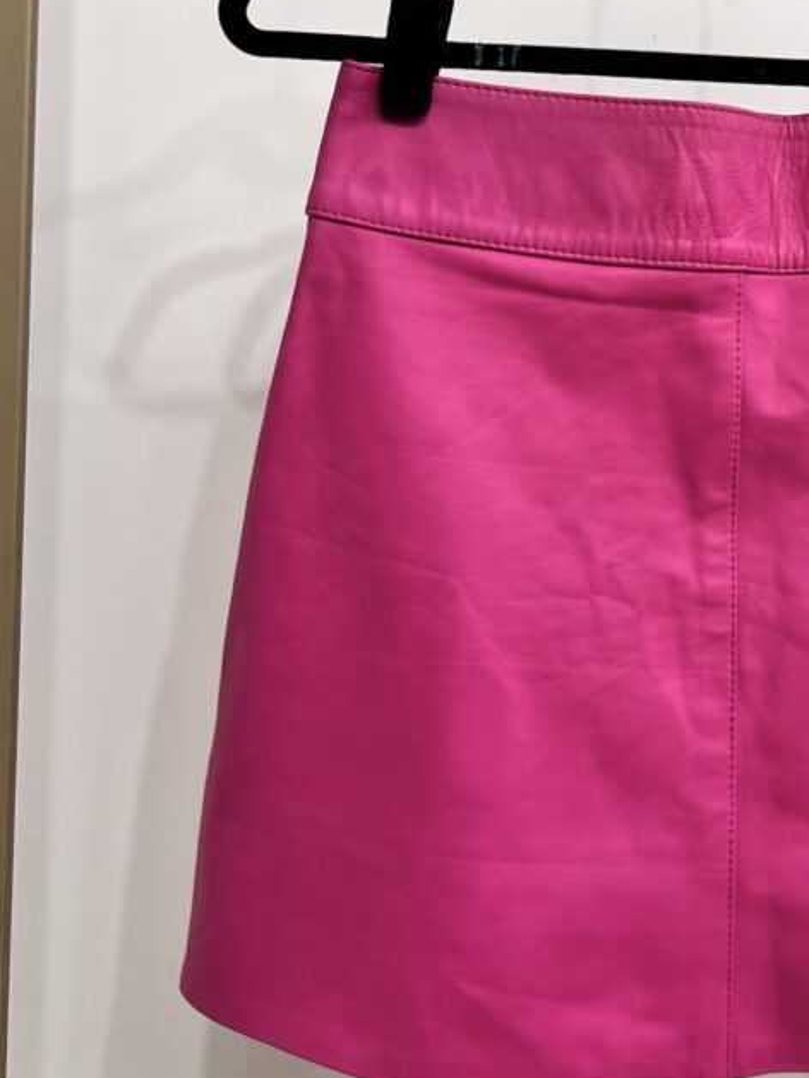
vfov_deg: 35.0
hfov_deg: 26.0
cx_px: 758
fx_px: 1682
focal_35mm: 54
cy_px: 304
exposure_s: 1/60
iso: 80
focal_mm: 5.7
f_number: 1.5
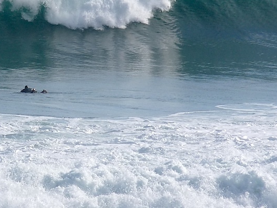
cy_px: 31
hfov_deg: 2.6
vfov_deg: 1.9
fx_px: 6187
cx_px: -7
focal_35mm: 773
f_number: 7.1
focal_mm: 50.8
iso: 100
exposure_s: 1/500
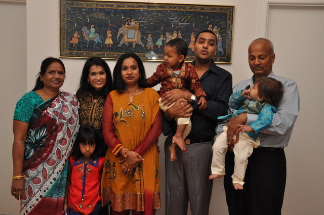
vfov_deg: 34.1
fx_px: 351
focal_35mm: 39
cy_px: 108
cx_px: 162
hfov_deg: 49.6
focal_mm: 26
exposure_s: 1/60
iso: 1600
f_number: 7.1
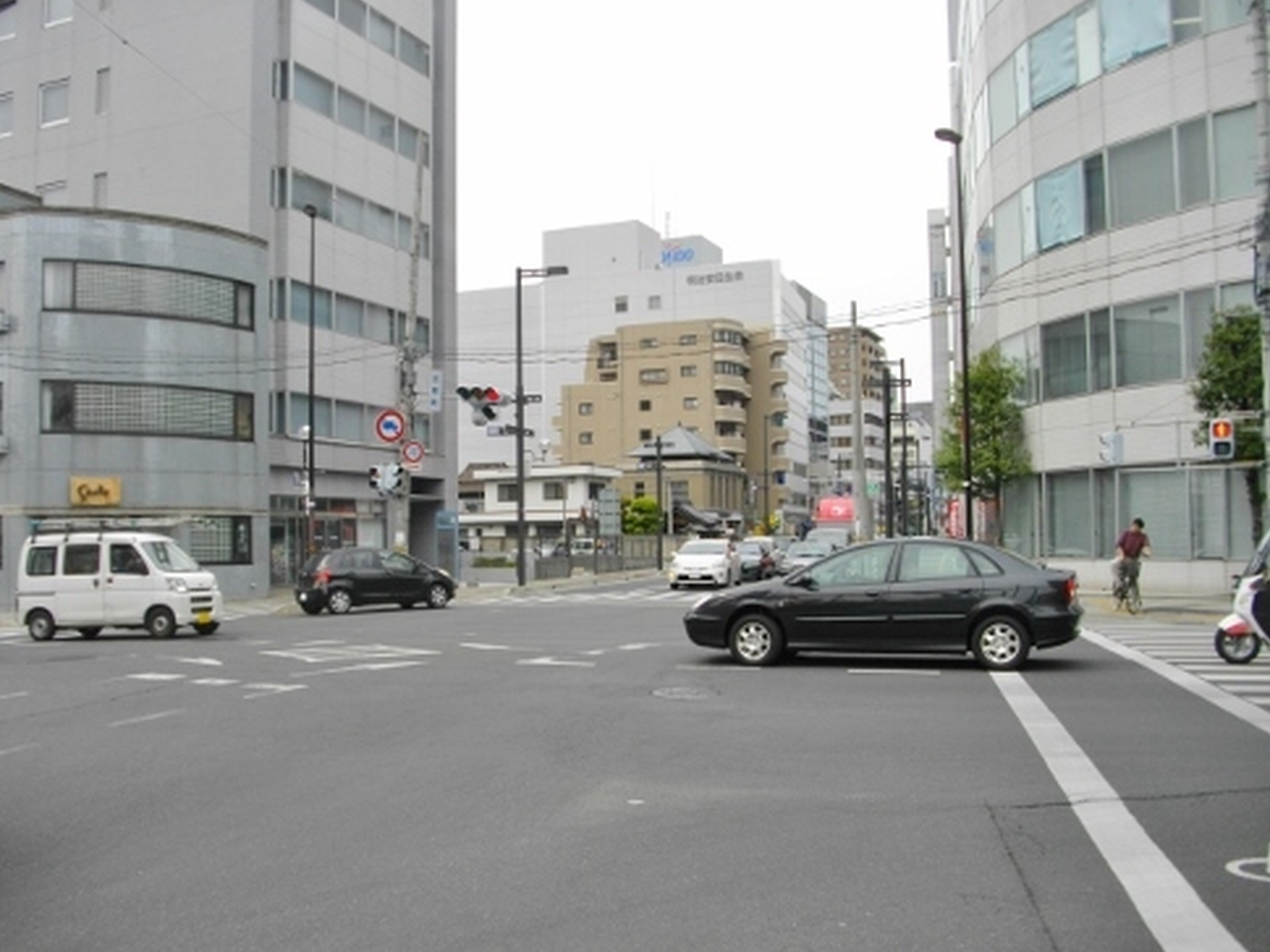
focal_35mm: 33
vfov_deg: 43.0
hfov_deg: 55.3
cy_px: 472
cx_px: 618
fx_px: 1211
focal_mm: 5.7
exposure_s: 1/800
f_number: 2.9
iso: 100
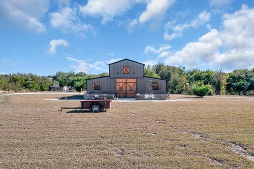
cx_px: 127
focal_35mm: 30
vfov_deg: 43.6
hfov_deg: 61.9
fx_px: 212
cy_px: 84
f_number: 8
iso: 100
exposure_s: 1/250
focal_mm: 30
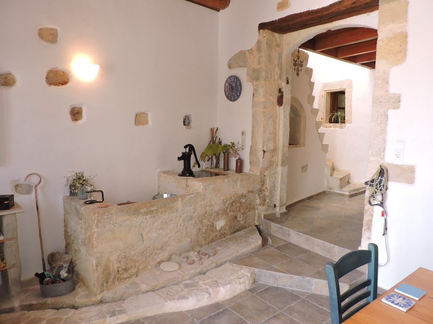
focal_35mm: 24
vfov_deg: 56.8
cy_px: 162
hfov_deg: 71.6
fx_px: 300
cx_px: 216
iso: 160
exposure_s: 1/40
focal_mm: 4.3
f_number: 3
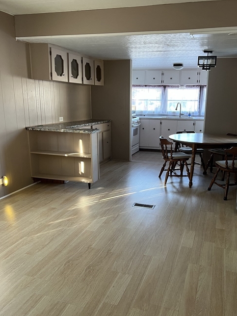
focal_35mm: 31
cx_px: 140
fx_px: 283
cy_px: 165
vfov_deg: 58.3
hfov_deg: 45.2
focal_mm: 5.7
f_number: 1.5
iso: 125
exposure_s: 1/65
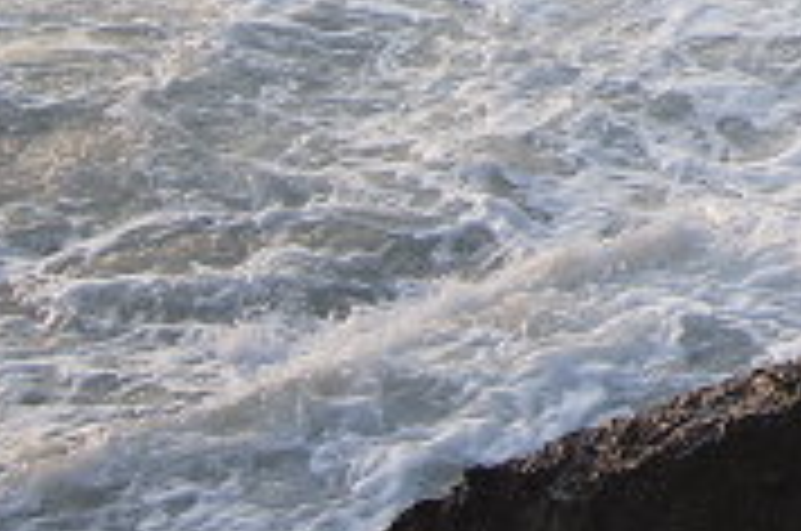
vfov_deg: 5.2
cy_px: -880
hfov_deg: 7.4
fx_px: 5641
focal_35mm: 254
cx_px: 2207
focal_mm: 30
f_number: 4.5
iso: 100
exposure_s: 1/125
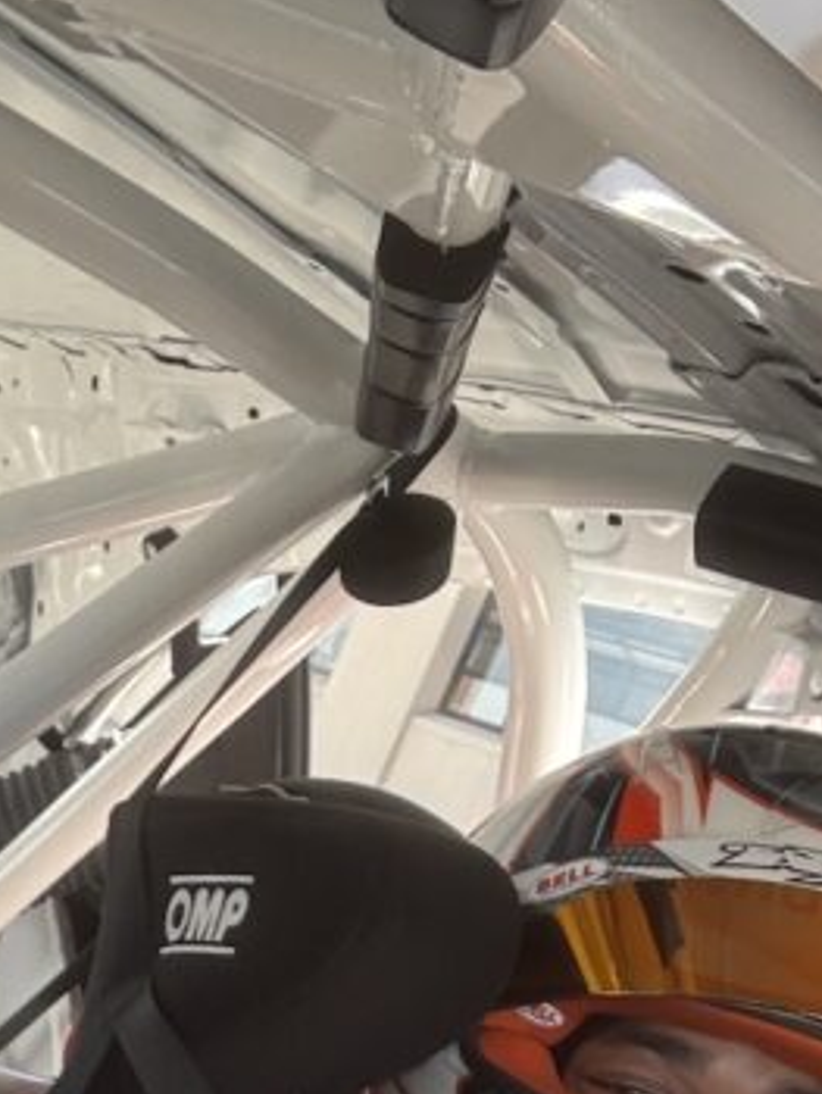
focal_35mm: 69
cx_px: 16
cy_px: 1217
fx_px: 2182
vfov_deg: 25.9
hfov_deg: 20.7
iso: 40
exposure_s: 1/121
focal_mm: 2.69
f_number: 1.9
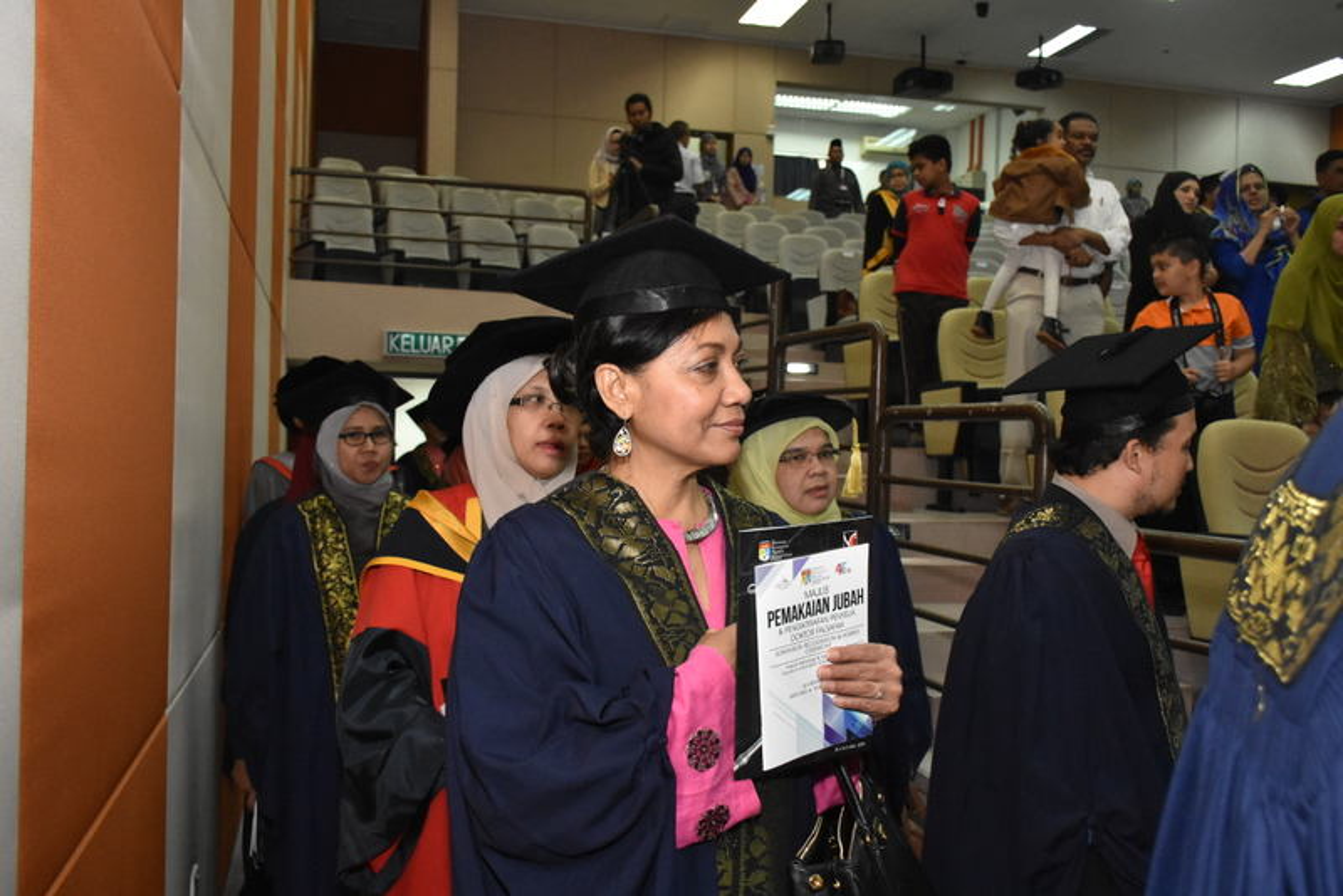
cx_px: 672
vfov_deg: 38.4
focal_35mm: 34
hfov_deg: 55.1
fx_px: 1287
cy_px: 448
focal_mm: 23
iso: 4000
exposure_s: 1/250
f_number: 5.6
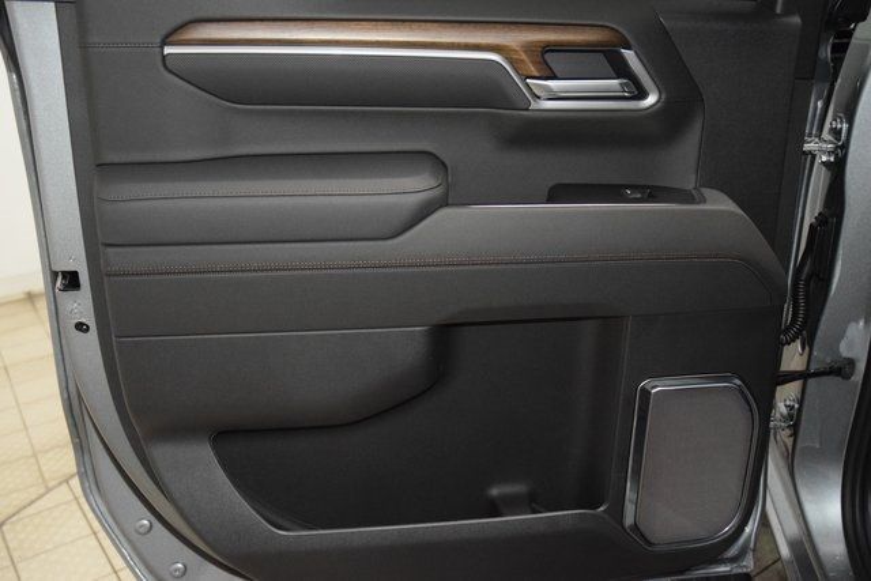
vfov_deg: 36.9
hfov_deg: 53.1
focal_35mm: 36
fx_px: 871
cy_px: 290
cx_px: 436
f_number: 3.8
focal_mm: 24
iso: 3200
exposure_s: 1/125
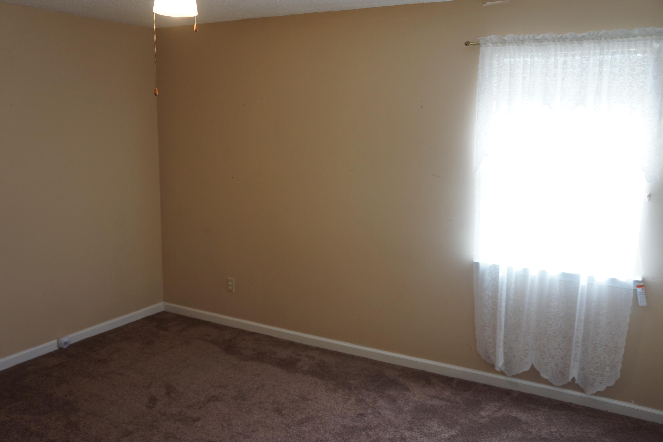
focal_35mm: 31
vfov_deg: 42.3
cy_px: 221
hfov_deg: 60.3
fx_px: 571
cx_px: 332
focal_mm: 21
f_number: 4
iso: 250
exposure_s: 1/60
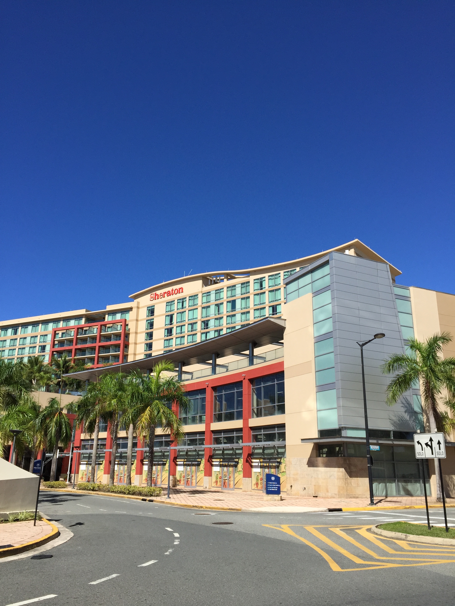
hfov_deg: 48.2
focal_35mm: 29
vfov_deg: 61.7
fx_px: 508
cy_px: 303
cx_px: 228
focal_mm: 4.15
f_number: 2.2
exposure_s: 1/2825
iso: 32
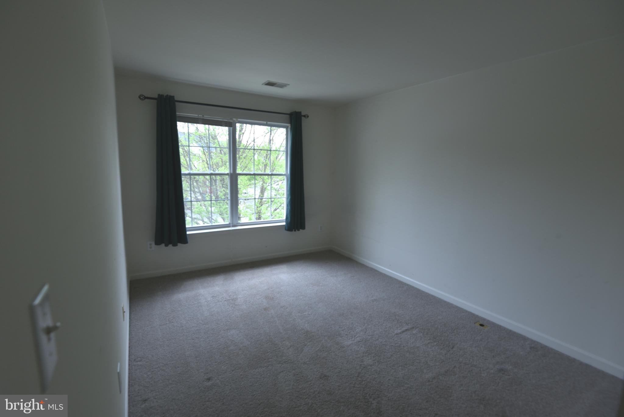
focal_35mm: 16
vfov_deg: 73.8
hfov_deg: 96.7
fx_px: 277
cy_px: 208
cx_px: 312
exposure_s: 1/125
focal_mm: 16
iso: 400
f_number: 5.6
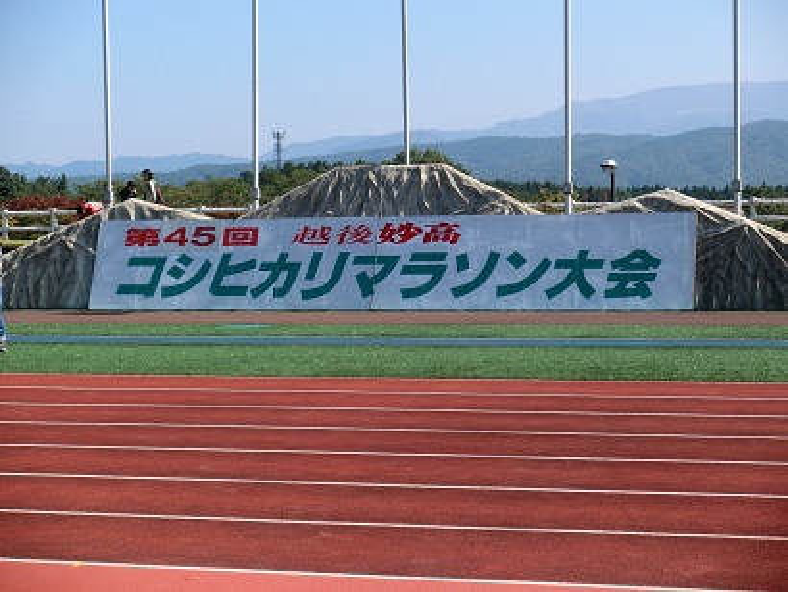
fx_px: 1663
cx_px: 394
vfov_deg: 20.2
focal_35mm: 73
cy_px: 296
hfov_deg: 26.7
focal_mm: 12.9
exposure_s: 1/800
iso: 100
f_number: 4
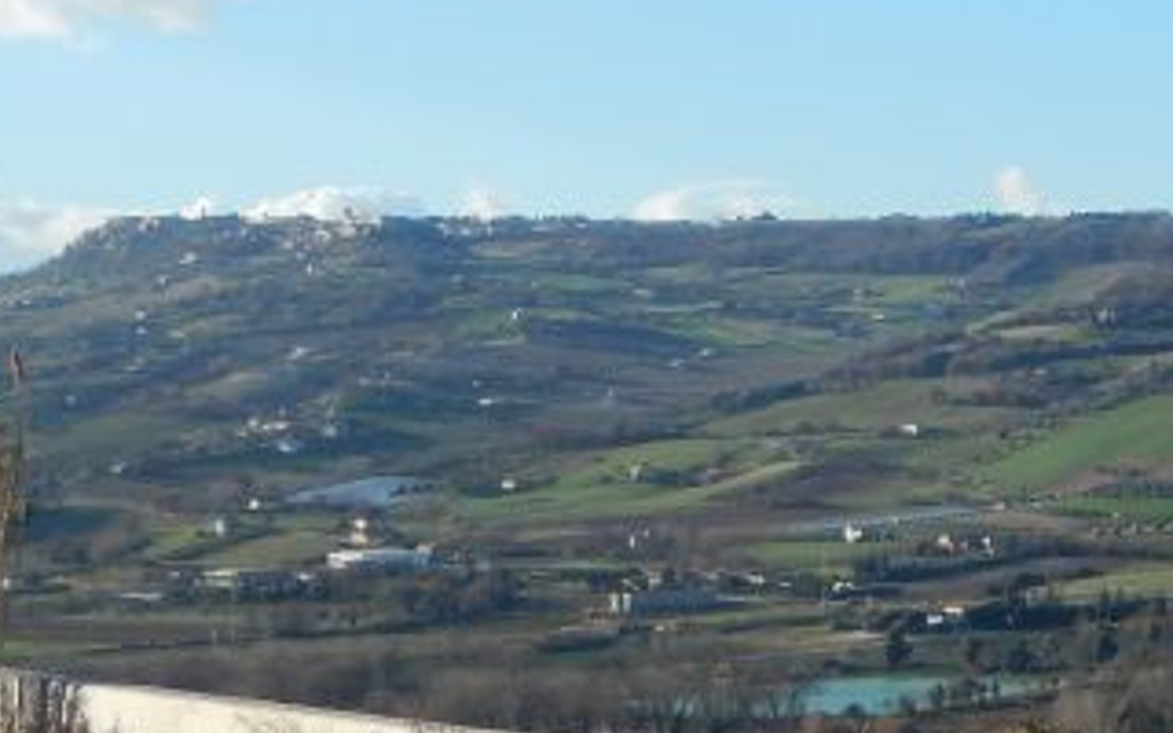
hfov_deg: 14.9
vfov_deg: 9.4
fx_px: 4444
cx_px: 1001
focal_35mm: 139
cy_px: 249
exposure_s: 1/800
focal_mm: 7.3
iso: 125
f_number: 4.2
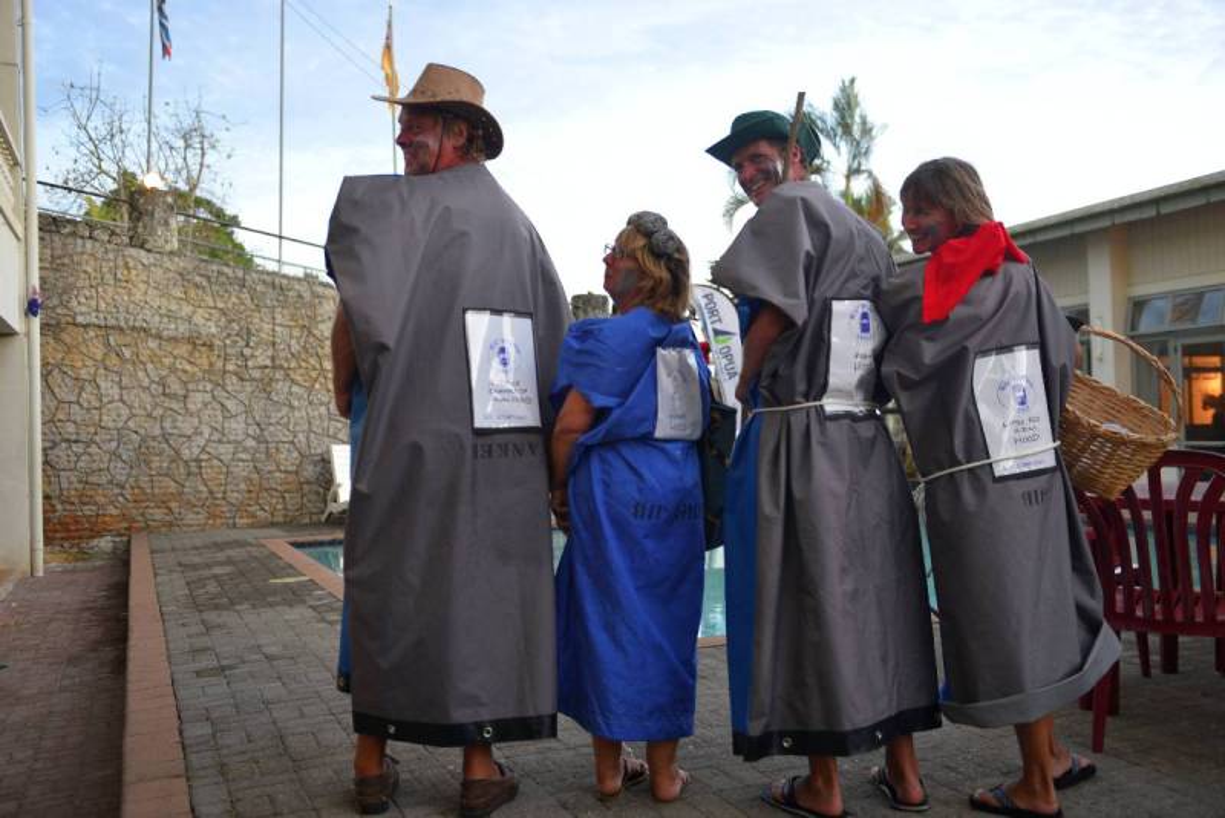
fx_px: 1191
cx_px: 612
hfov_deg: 54.4
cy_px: 409
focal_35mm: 35
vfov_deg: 37.9
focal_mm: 35
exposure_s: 1/40
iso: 450
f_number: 2.8
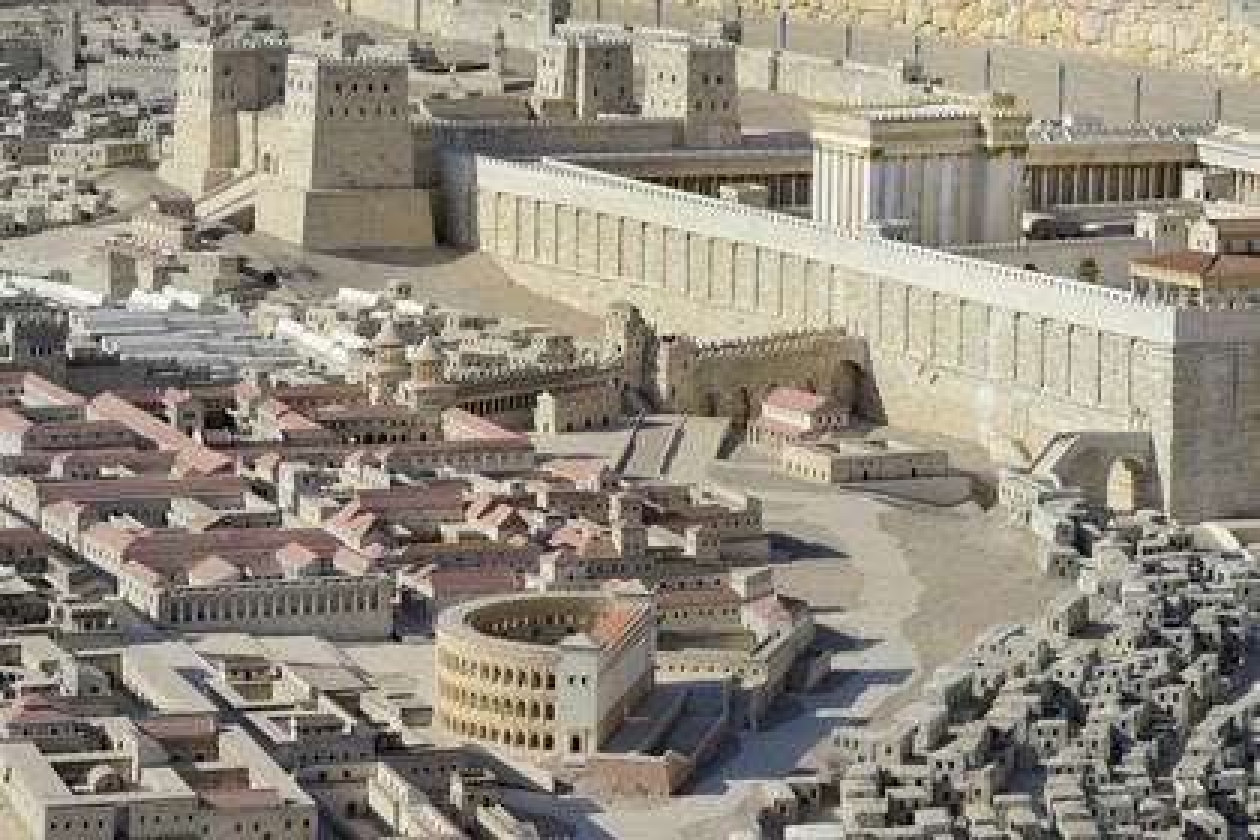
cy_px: 420
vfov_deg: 11.2
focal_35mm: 122
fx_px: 4270
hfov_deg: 16.8
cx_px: 630
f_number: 11
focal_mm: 122
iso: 200
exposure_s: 1/320
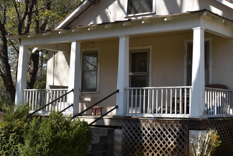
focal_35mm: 65
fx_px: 421
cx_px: 168
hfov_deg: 30.5
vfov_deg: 20.9
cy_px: 58
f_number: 9
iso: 200
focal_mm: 24
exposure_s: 1/320
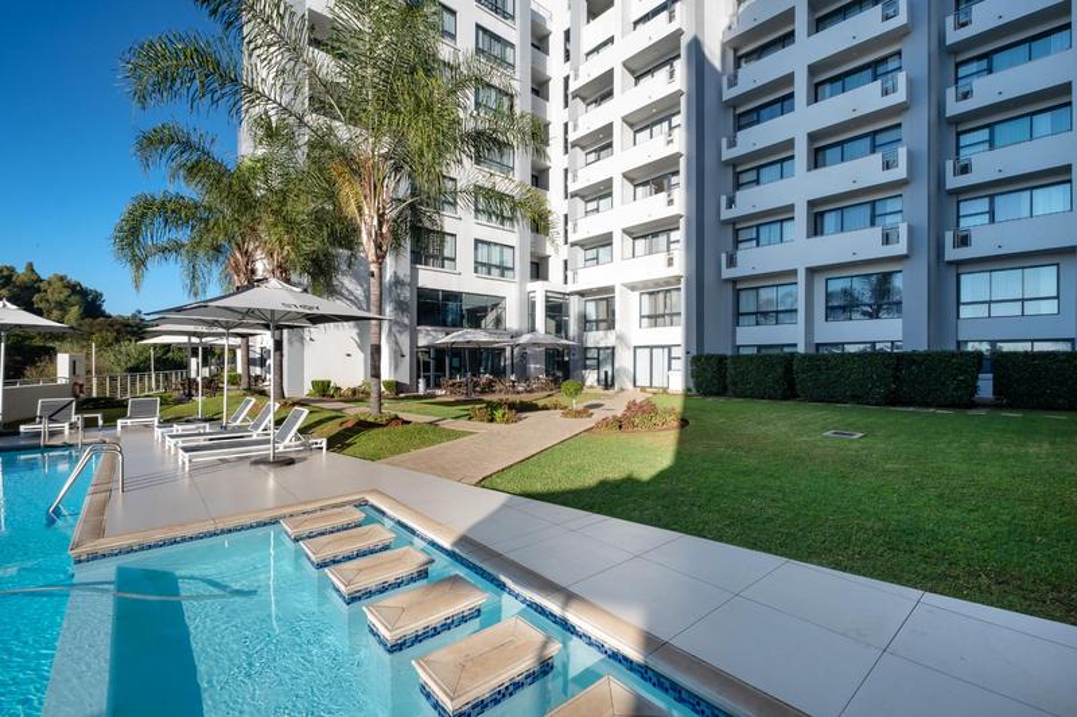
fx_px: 449
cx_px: 538
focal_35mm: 15
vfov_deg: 77.3
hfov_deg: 100.4
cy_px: 358
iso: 100
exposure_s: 1/50
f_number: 13
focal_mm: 10
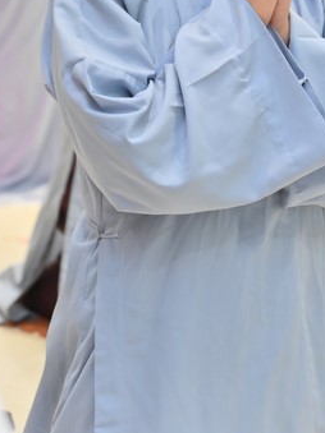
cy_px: 29
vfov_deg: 8.9
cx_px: 261
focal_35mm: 221
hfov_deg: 6.7
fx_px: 2768
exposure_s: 1/60
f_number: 5
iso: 1600
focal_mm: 120
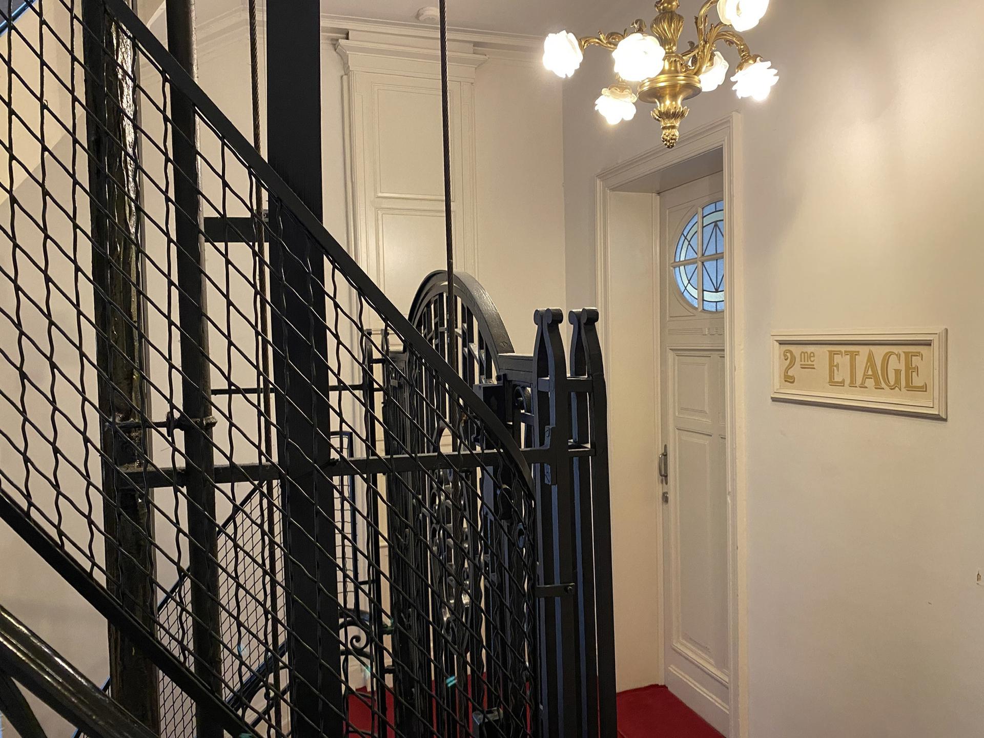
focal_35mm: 26
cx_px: 492
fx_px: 739
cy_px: 369
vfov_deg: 53.1
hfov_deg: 67.3
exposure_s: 1/50
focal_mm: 4.25
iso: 250
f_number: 1.8
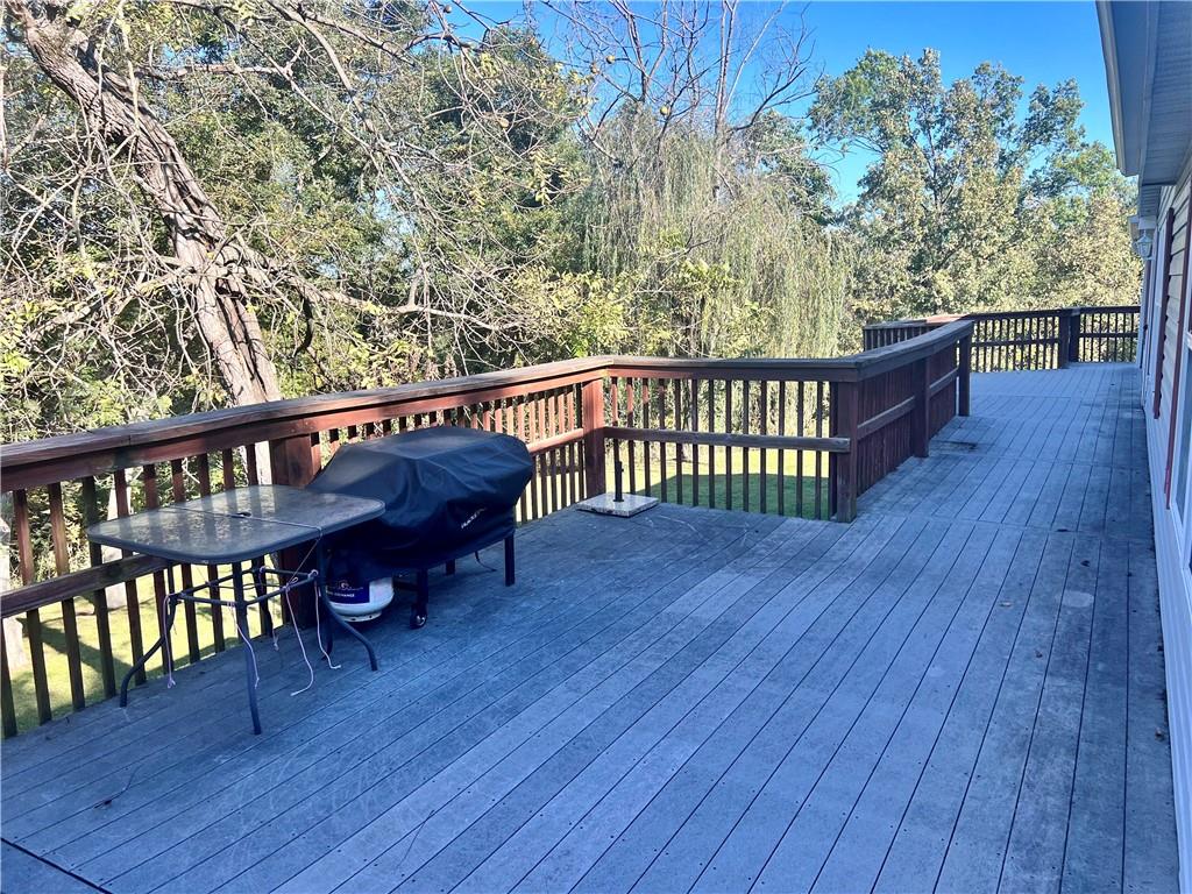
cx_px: 596
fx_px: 895
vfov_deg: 53.1
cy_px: 447
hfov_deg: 67.3
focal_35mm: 26
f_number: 1.5
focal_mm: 5.7
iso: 50
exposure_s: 1/803
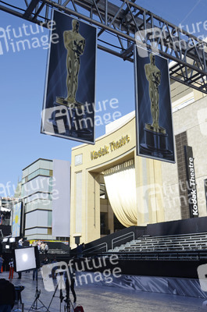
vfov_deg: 53.2
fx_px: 312
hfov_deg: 36.7
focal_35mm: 36
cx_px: 104
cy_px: 156
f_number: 8
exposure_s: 1/250
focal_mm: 24
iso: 100
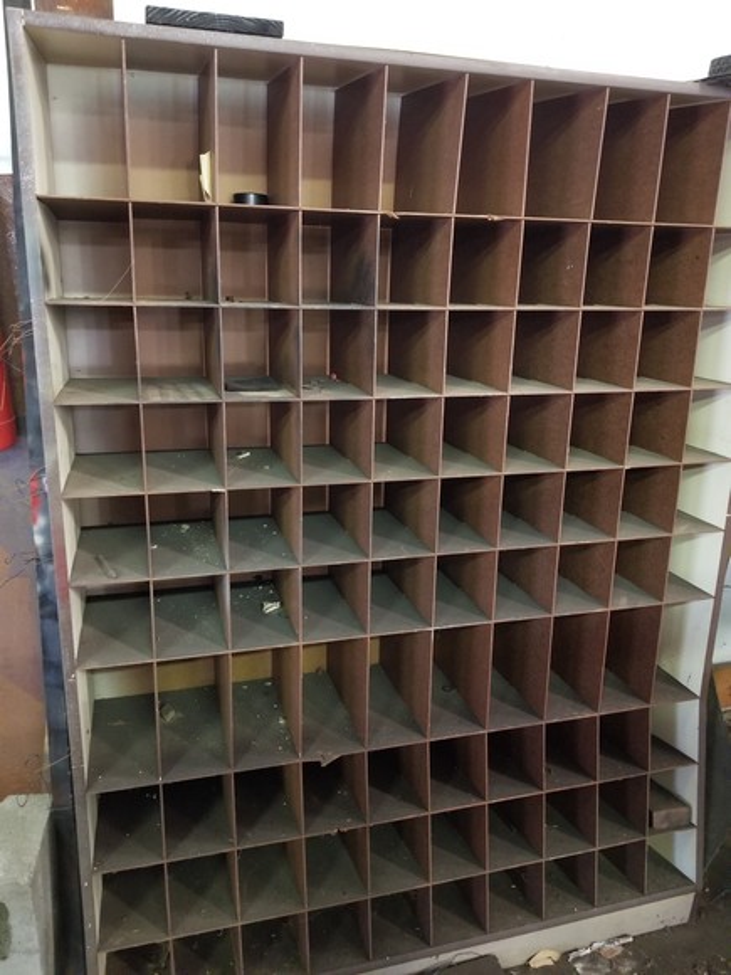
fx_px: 732
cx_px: 366
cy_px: 488
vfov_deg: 67.3
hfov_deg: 53.1
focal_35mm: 26
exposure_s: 1/10
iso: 500
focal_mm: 4.25
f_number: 1.7
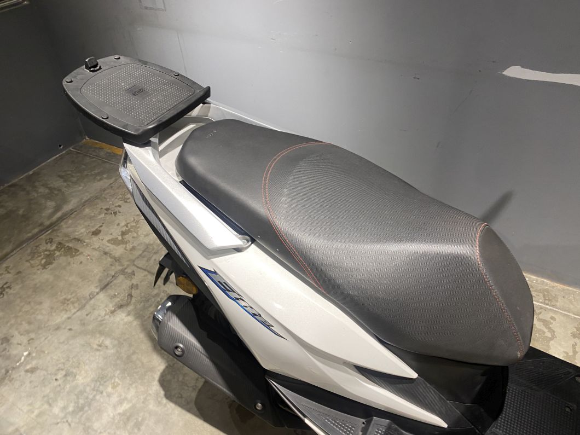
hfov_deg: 67.3
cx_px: 290
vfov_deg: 53.1
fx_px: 436
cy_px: 218
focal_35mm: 26
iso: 64
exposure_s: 1/50
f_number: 1.8
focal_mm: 4.25
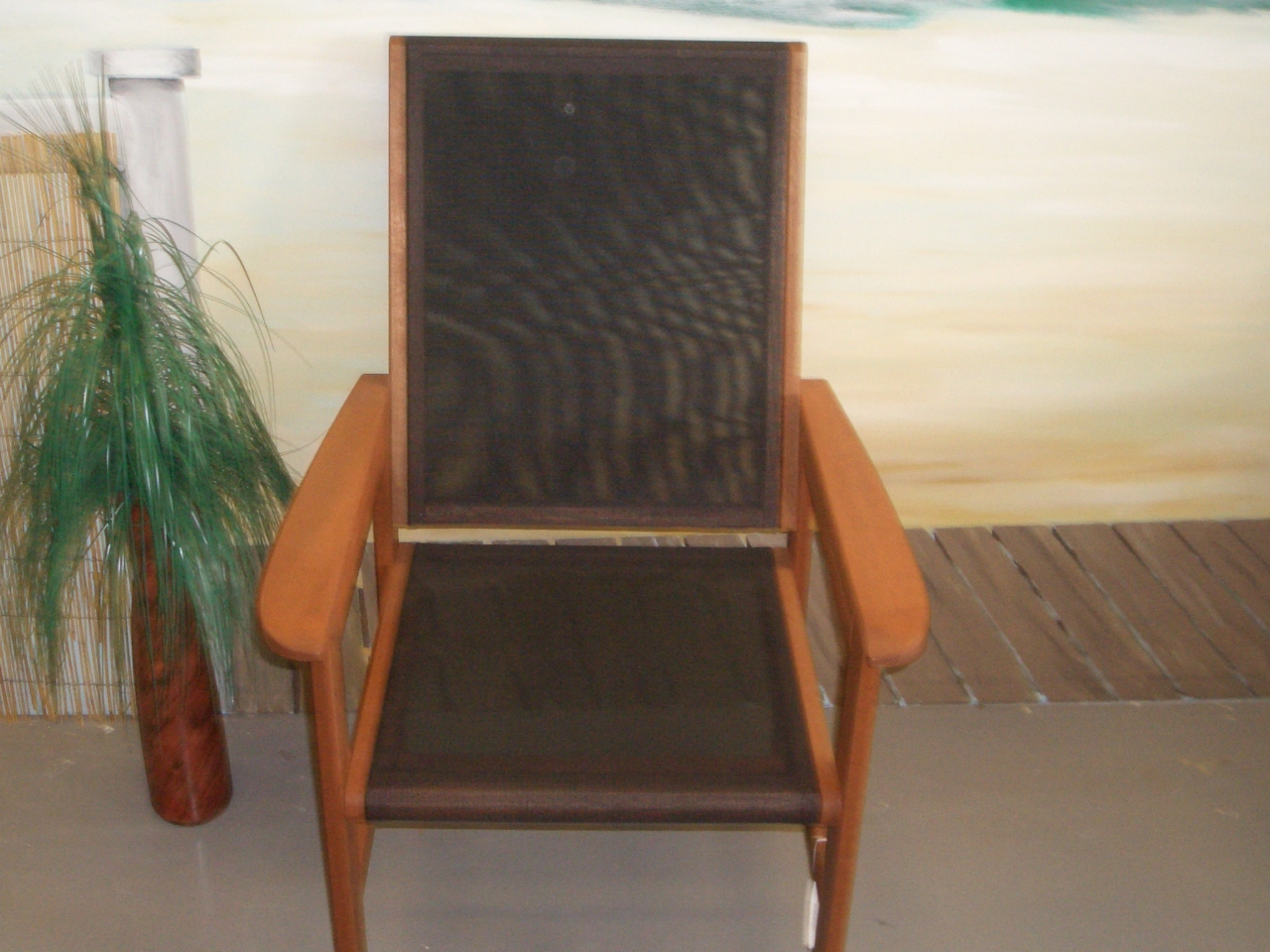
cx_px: 635
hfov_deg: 43.9
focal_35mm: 43
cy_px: 476
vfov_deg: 33.6
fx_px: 1578
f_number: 4.3
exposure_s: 1/40
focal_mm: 5.7
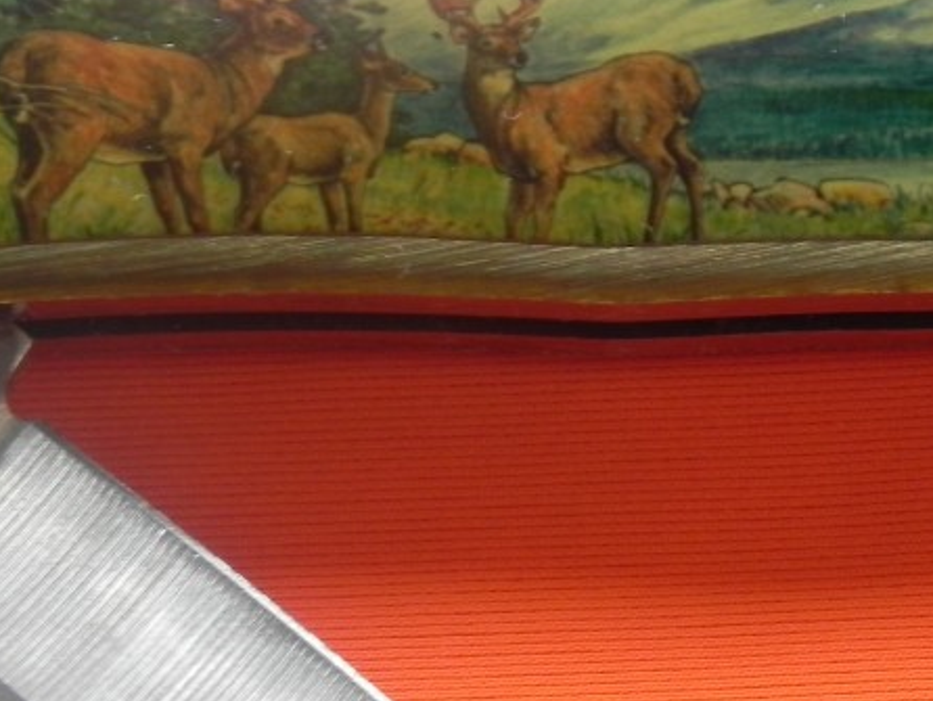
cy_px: 132
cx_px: 561
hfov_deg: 6.8
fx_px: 7794
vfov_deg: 5.1
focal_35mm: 289
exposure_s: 1/37.3
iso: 160
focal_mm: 23
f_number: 4.5
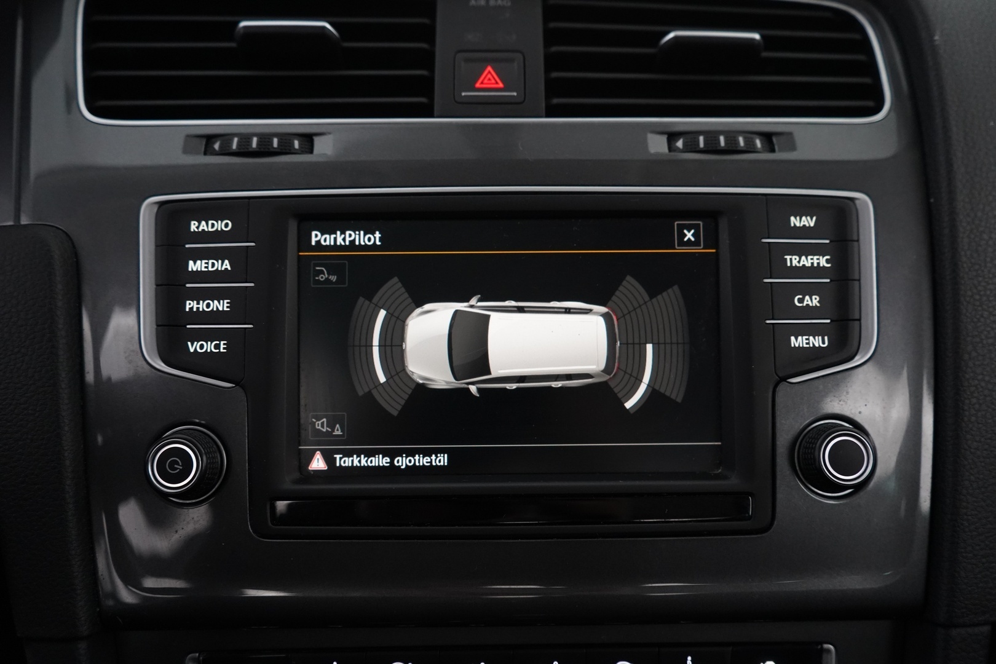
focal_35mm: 28
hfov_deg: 65.5
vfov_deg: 46.4
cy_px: 332
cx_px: 498
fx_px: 775
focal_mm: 28
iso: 4000
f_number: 4
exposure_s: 1/60
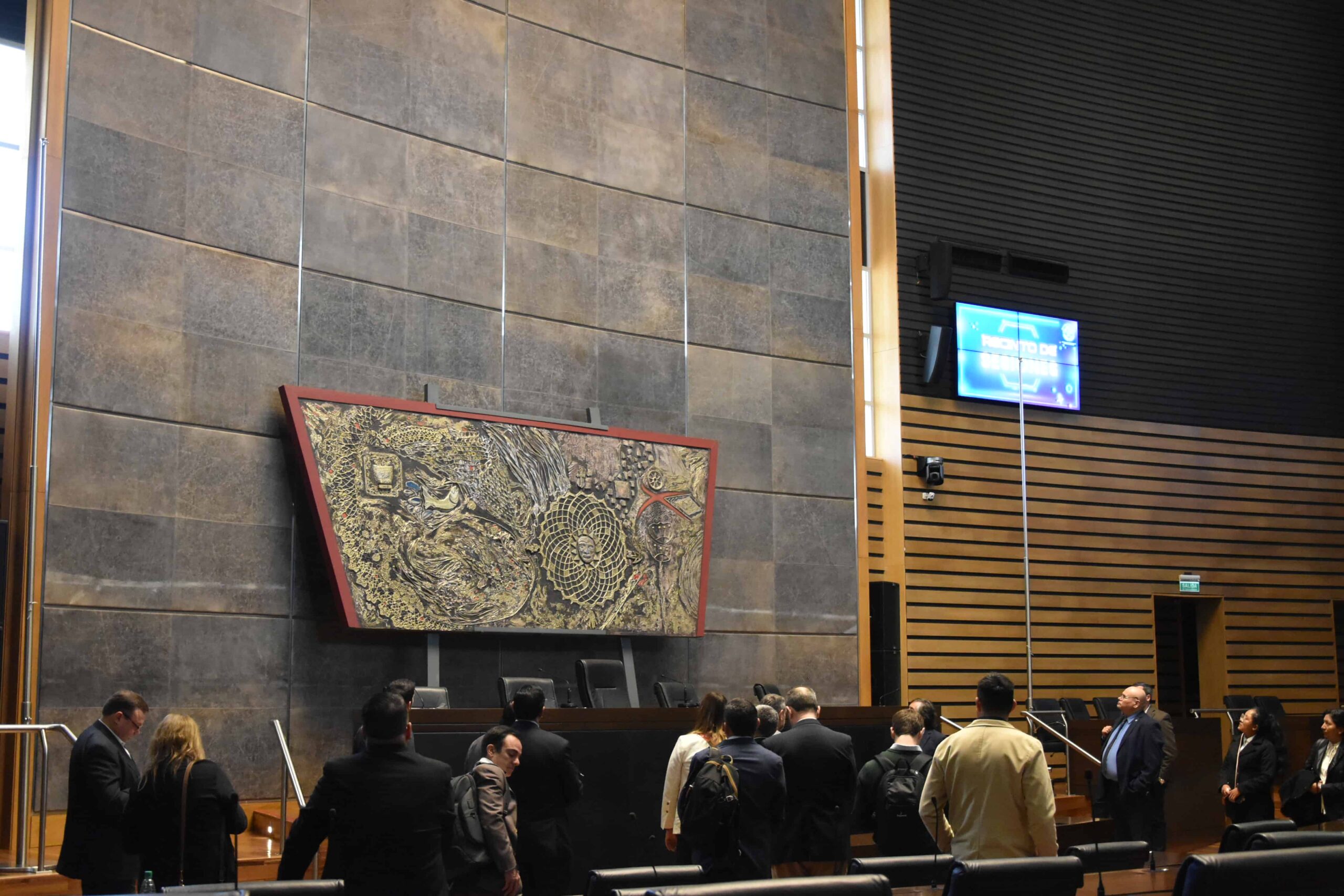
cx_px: 672
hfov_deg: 43.6
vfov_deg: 29.9
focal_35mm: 45
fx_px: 1680
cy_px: 448
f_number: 4.2
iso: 3600
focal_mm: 30
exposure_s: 1/125
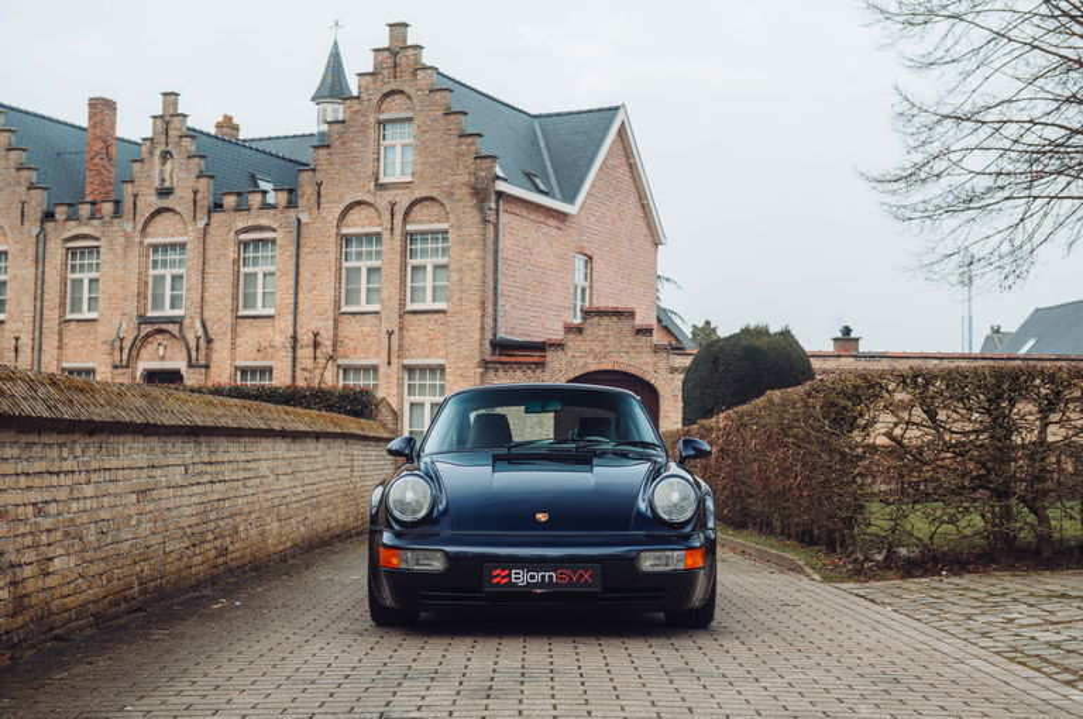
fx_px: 1502
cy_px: 360
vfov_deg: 26.9
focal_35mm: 50
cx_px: 542
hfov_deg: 39.6
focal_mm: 50
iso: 400
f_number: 4.5
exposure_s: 1/125
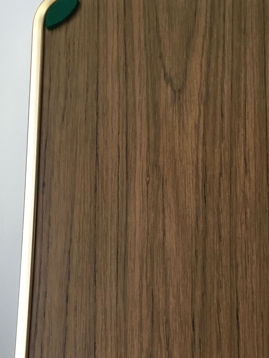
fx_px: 549
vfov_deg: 35.3
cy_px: 274
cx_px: 178
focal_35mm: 53
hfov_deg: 27.4
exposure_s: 1/33
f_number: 2.4
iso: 50
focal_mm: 3.3
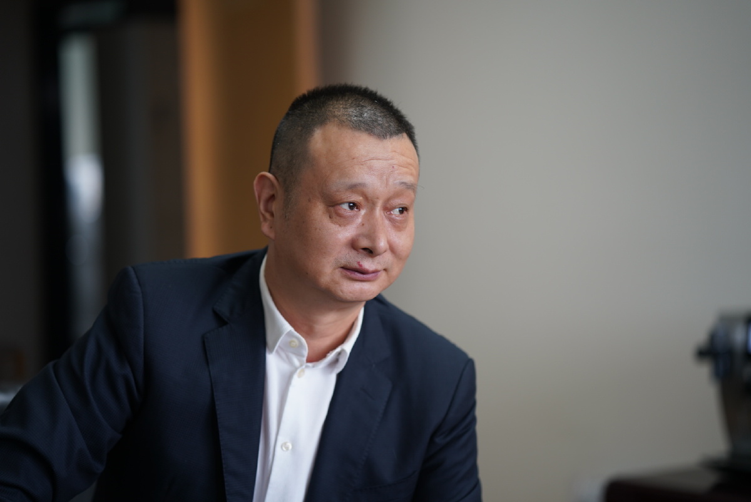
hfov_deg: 23.9
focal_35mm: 85
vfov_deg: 16.1
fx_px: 1774
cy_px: 251
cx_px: 376
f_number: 2
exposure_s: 1/15
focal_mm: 85
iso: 160
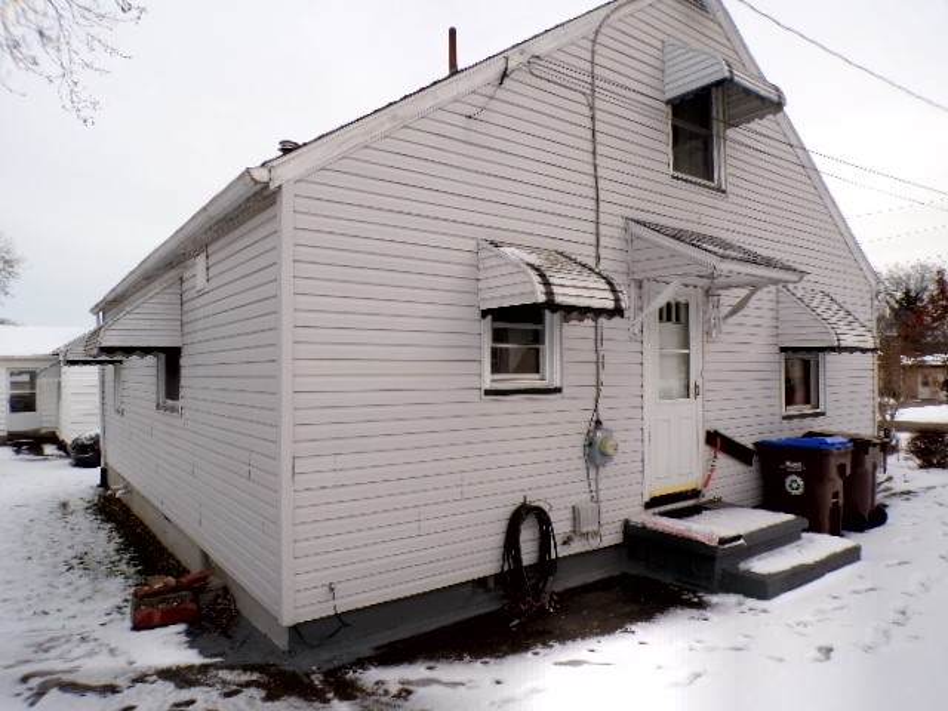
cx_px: 474
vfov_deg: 56.8
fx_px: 657
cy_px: 356
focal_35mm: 24
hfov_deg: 71.6
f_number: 4.4
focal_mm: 4.3
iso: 100
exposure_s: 1/300
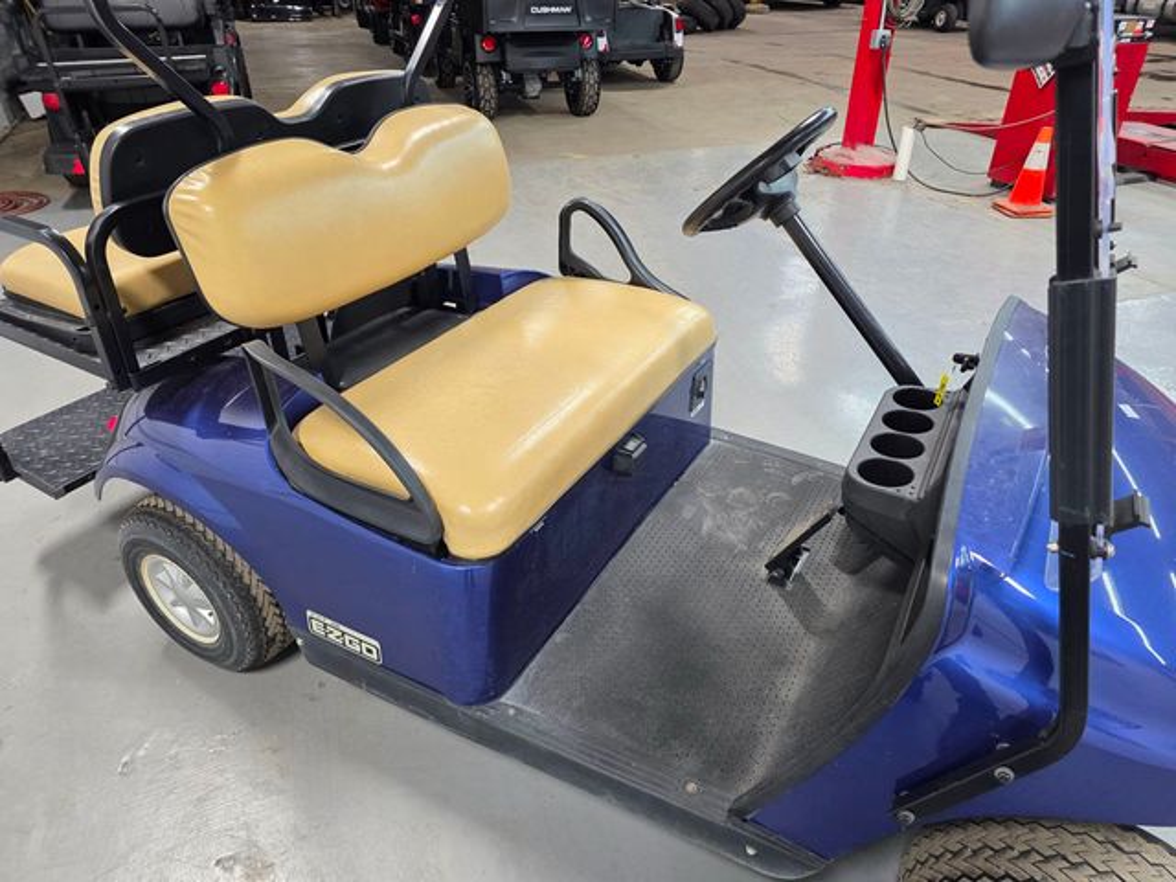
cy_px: 441
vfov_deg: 58.9
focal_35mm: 23
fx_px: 781
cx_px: 588
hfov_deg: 73.9
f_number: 1.7
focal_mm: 6.3
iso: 200
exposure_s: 1/120
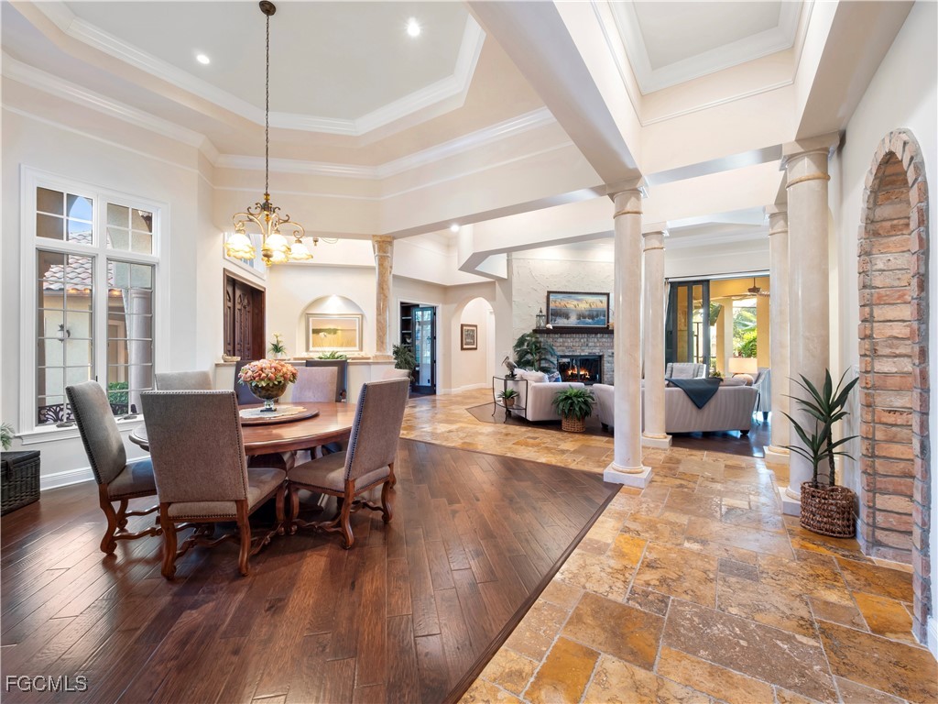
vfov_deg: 85.7
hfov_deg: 102.1
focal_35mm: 14
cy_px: 352
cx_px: 469
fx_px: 379
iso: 200
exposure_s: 1
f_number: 7.1
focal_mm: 7
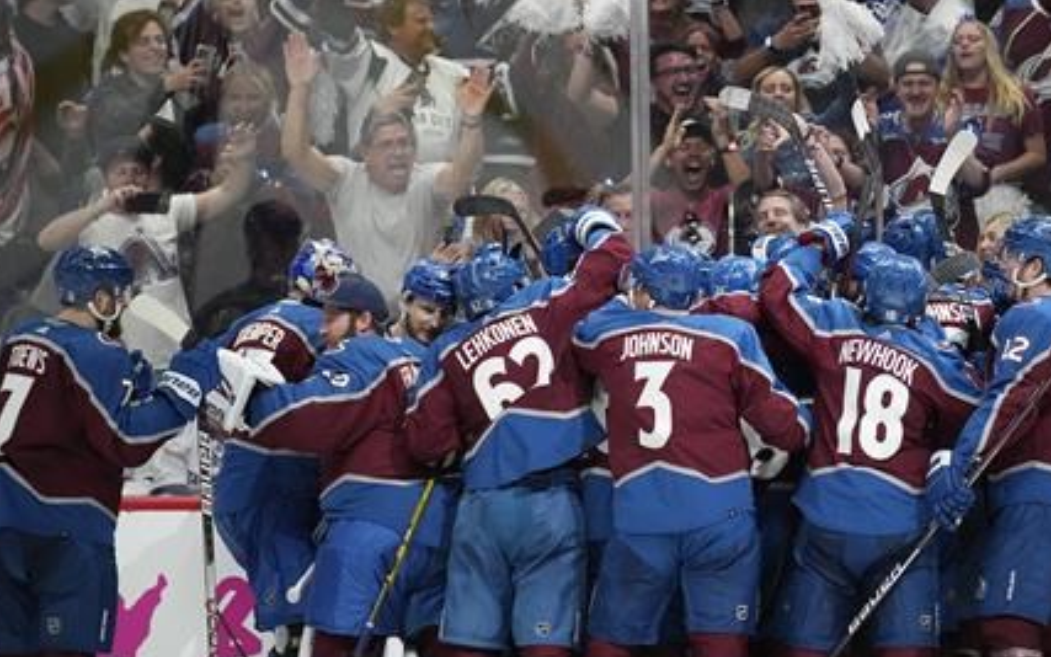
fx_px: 7591
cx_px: 761
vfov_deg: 5.0
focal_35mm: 265
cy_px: 173
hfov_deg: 7.9
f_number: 2.8
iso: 4000
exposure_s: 1/3200
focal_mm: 171
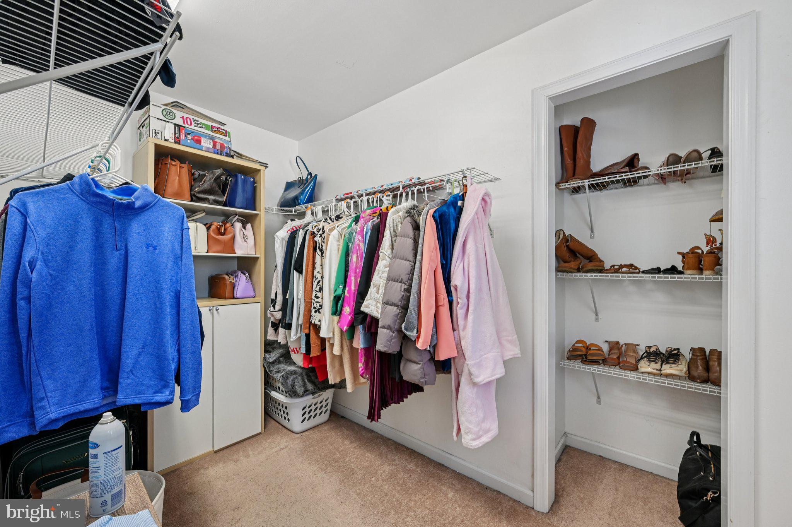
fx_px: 308
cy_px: 264
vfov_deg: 81.1
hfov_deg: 104.3
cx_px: 396
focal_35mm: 14
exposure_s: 1/15
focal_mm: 14
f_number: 8
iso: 250
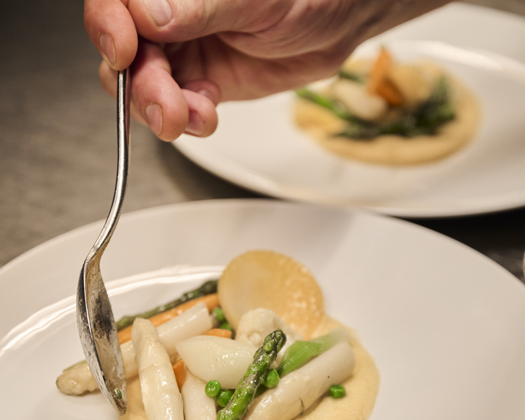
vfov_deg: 15.4
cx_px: 262
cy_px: 338
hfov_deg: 19.4
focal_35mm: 99
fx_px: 1538
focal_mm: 70
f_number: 2.8
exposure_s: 1/5000
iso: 800
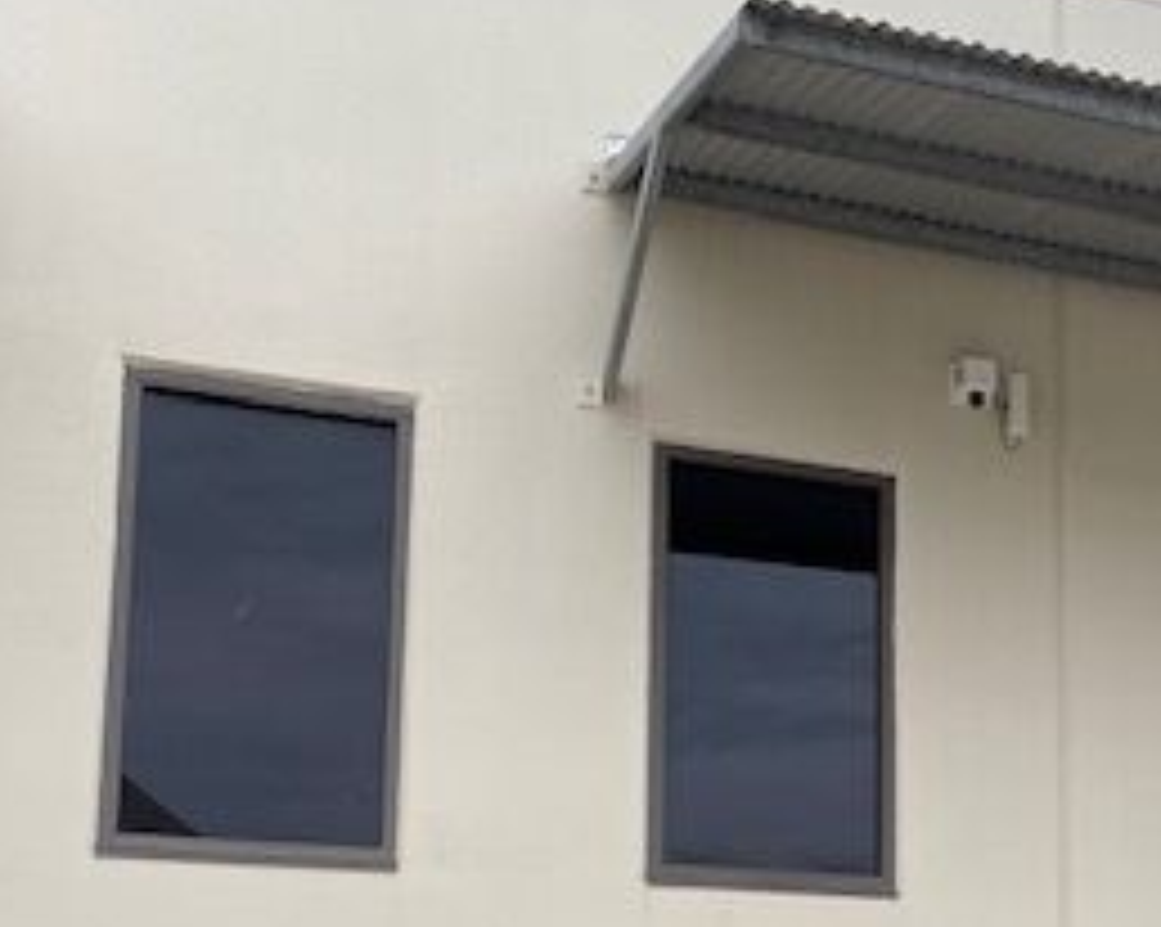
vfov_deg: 23.1
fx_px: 2163
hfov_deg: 27.7
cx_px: 1238
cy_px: 950
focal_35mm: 63
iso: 50
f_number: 1.8
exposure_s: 1/121
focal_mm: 4.25
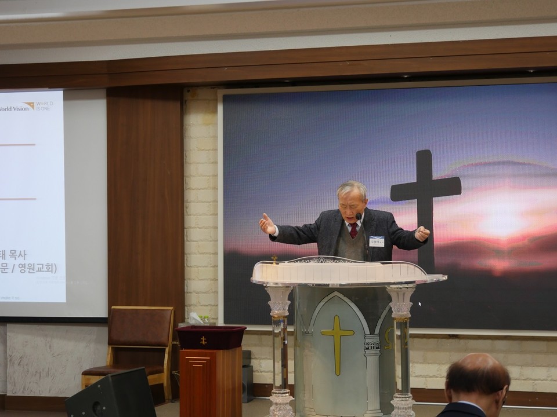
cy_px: 208
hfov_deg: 21.3
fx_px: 1480
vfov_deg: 16.1
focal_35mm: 92
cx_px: 278
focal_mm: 46
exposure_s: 1/100
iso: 800
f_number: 4.9
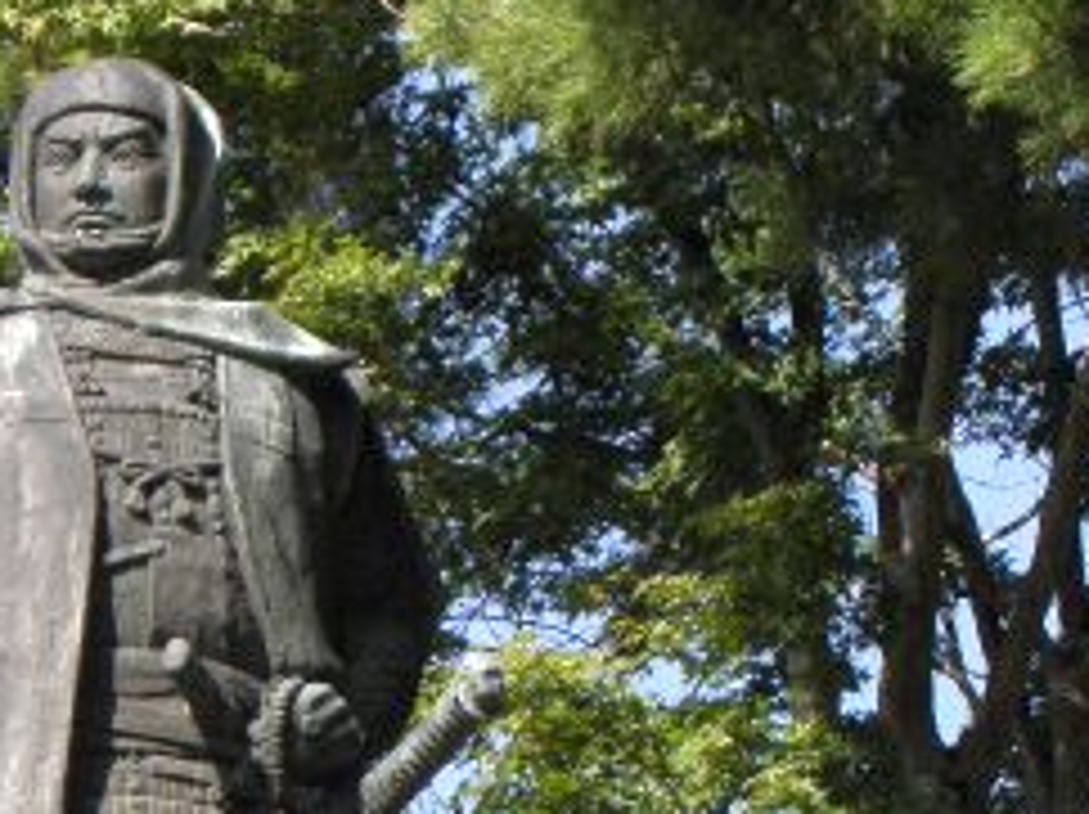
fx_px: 14300
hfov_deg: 4.4
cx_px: 176
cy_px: 895
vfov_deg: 3.3
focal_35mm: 455
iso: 80
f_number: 4.5
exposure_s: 1/250
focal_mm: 30.67
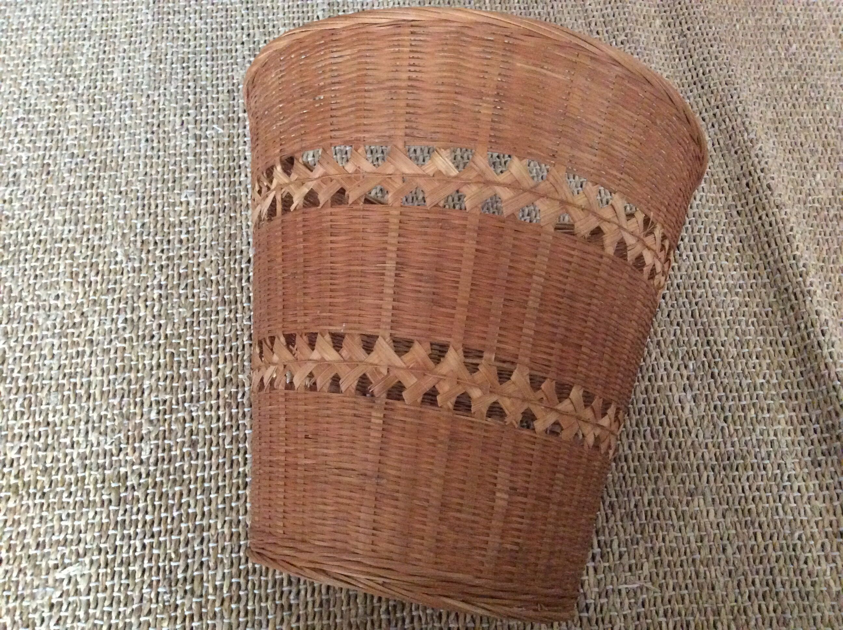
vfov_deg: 44.1
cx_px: 422
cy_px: 315
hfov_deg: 56.9
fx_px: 778
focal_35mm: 32
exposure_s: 1/17
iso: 500
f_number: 2.4
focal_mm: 3.3
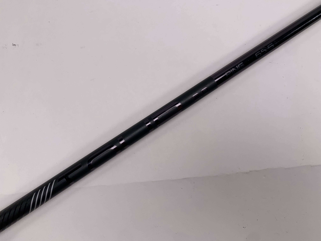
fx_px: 241
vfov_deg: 53.1
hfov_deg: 67.3
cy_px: 120
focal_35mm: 26
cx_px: 160
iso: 25
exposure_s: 1/364
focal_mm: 4.25
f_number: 1.8
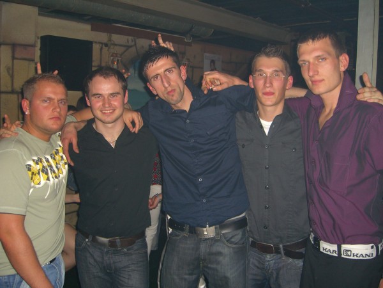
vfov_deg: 37.7
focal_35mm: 38
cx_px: 192
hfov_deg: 49.0
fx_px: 420
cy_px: 144
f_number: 2.8
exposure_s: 1/60
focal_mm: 7.9
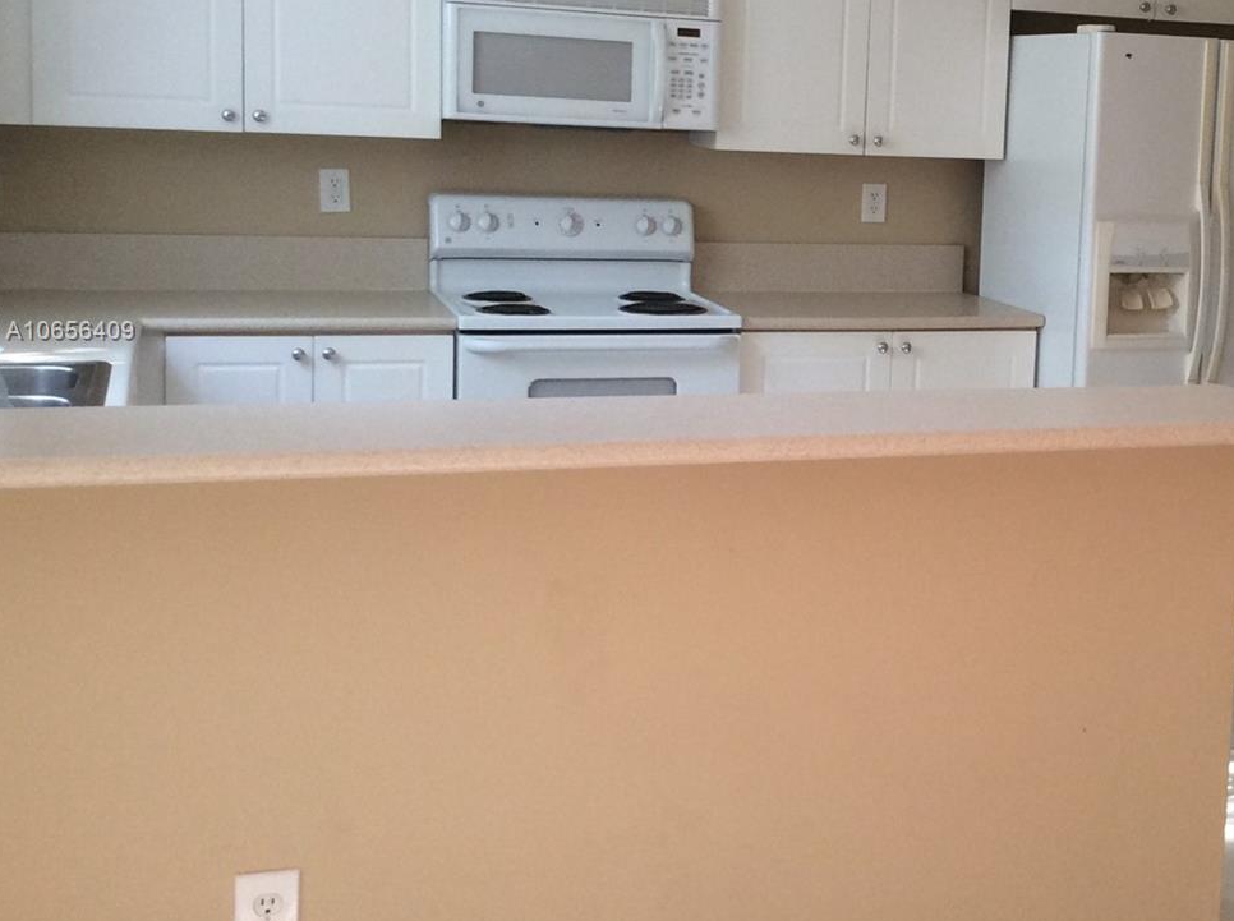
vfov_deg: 27.3
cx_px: 954
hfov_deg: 35.3
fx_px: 1886
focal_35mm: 53
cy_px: 332
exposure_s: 1/24
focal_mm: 3.3
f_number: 2.4
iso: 64
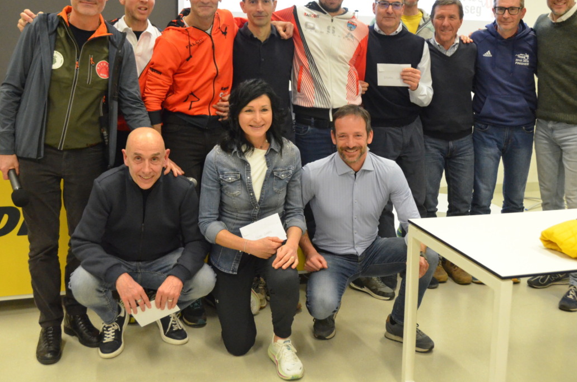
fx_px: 656
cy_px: 147
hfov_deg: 47.3
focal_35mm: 41
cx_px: 340
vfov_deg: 32.4
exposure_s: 1/200
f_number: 3.8
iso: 4000
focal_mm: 22
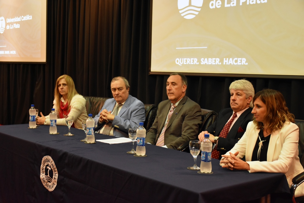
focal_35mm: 52
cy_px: 102
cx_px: 152
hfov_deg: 37.8
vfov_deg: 25.8
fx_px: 443
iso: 2500
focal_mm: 35
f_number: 4.2
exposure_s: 1/60
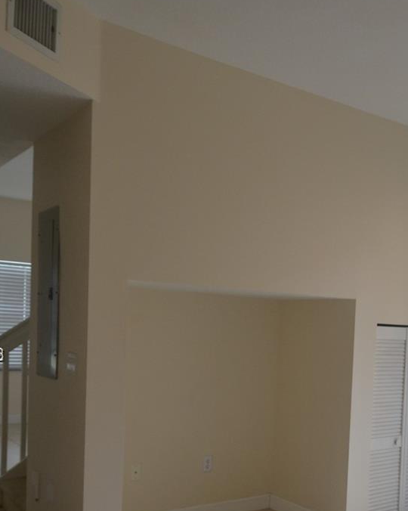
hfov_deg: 35.0
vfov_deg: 44.9
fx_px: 604
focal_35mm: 40
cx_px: 373
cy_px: 356
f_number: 4.5
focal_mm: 12
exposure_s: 1/100
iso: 400
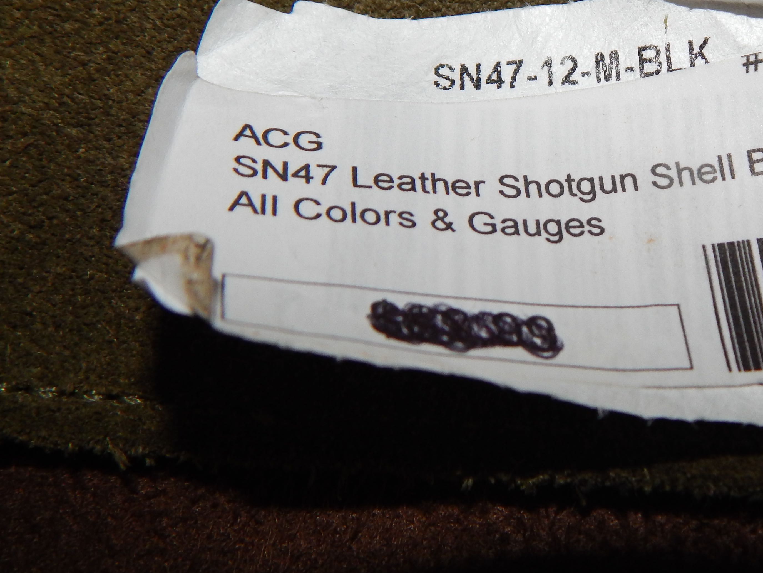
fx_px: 1036
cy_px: 240
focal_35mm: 47
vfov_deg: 30.8
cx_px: 578
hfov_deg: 39.3
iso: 200
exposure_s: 1/30
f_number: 6.3
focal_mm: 5.1
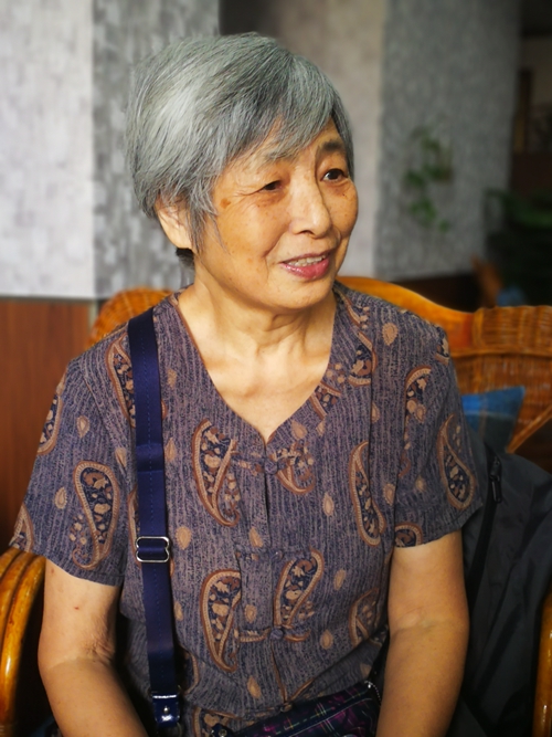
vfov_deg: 43.0
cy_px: 368
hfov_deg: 32.9
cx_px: 276
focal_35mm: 44
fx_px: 936
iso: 160
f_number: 4
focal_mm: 3.95
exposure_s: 1/33.3
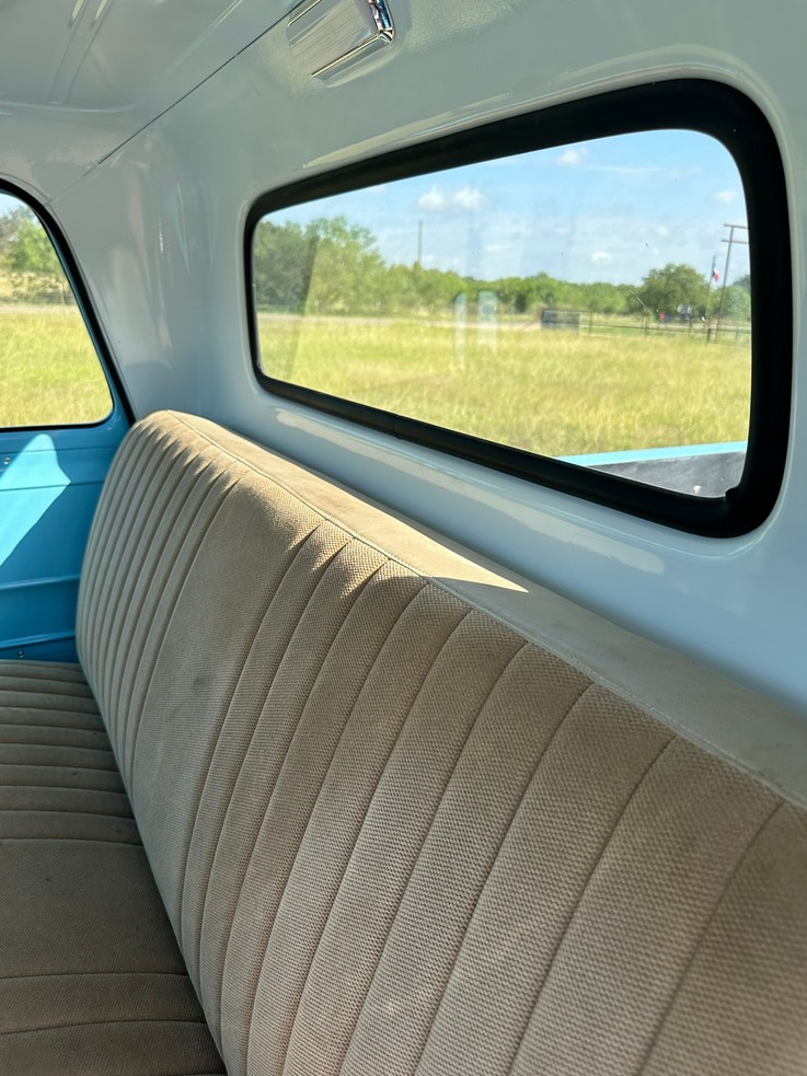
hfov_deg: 54.9
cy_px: 520
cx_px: 393
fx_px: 777
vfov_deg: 69.4
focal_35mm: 25
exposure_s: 1/1613
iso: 80
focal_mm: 6.86
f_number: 1.78
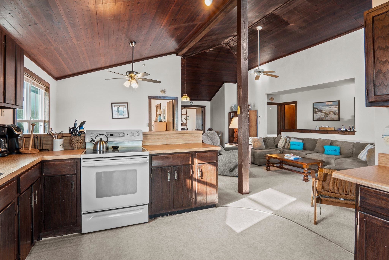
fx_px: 194
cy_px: 130
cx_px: 194
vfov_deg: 67.4
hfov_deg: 90.0
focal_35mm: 18
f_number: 8
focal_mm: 12
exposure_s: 1
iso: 100
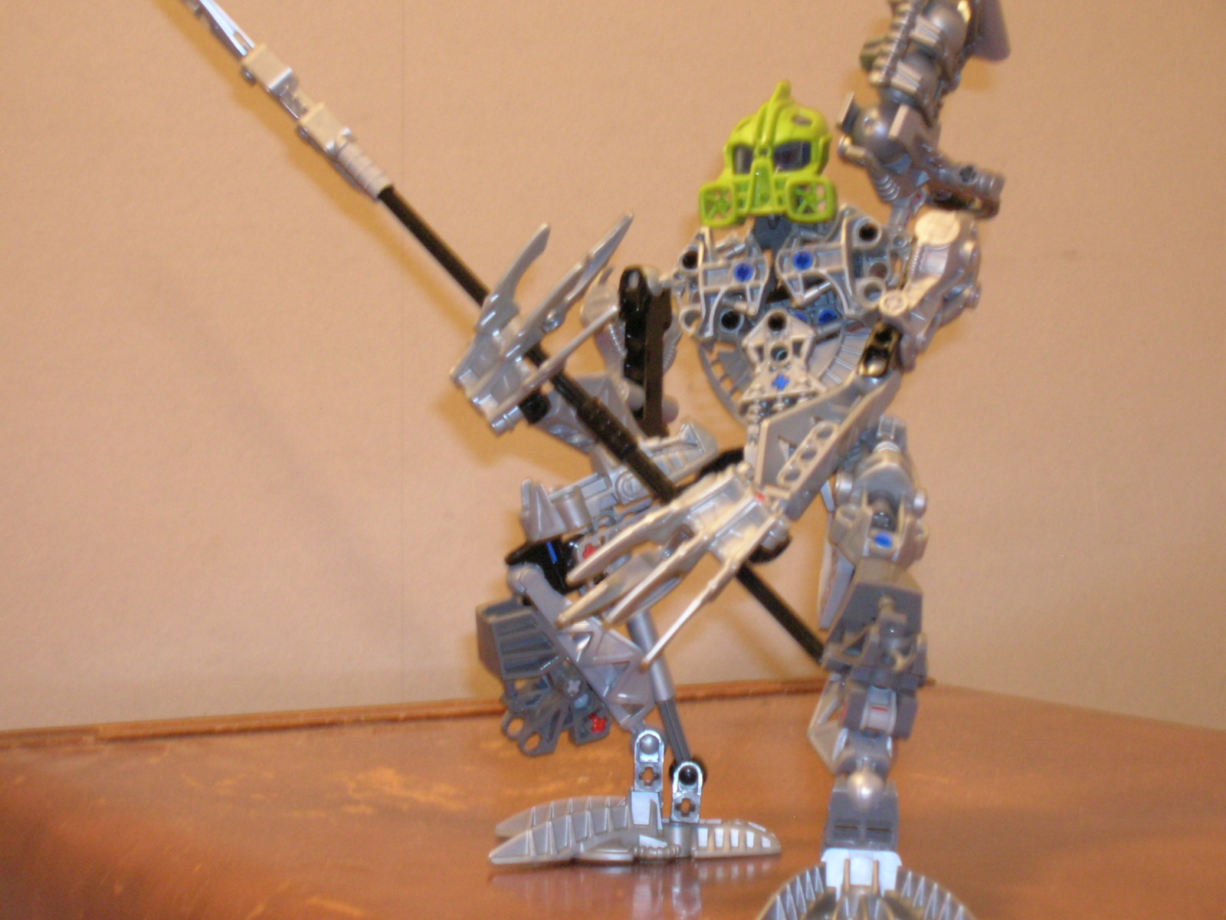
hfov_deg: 23.8
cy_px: 460
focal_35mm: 82
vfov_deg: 18.0
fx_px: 2904
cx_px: 613
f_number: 4.3
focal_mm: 13.6
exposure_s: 1/1.5
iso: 200
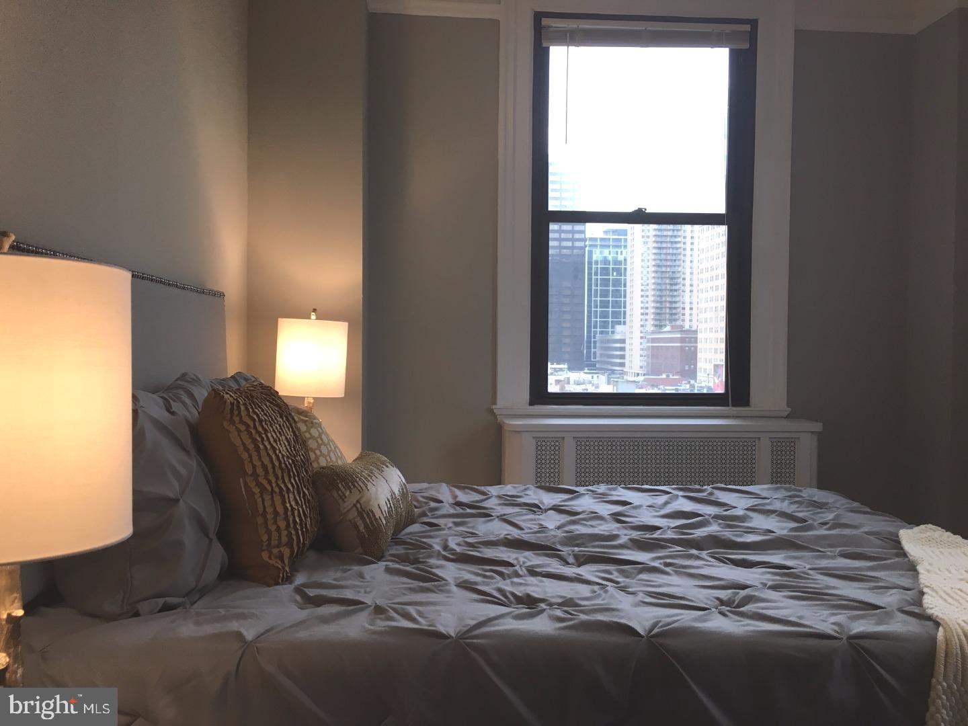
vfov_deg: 48.2
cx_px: 484
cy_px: 363
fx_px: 811
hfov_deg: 61.7
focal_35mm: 29
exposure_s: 1/30
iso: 25
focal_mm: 4.15
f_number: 2.2
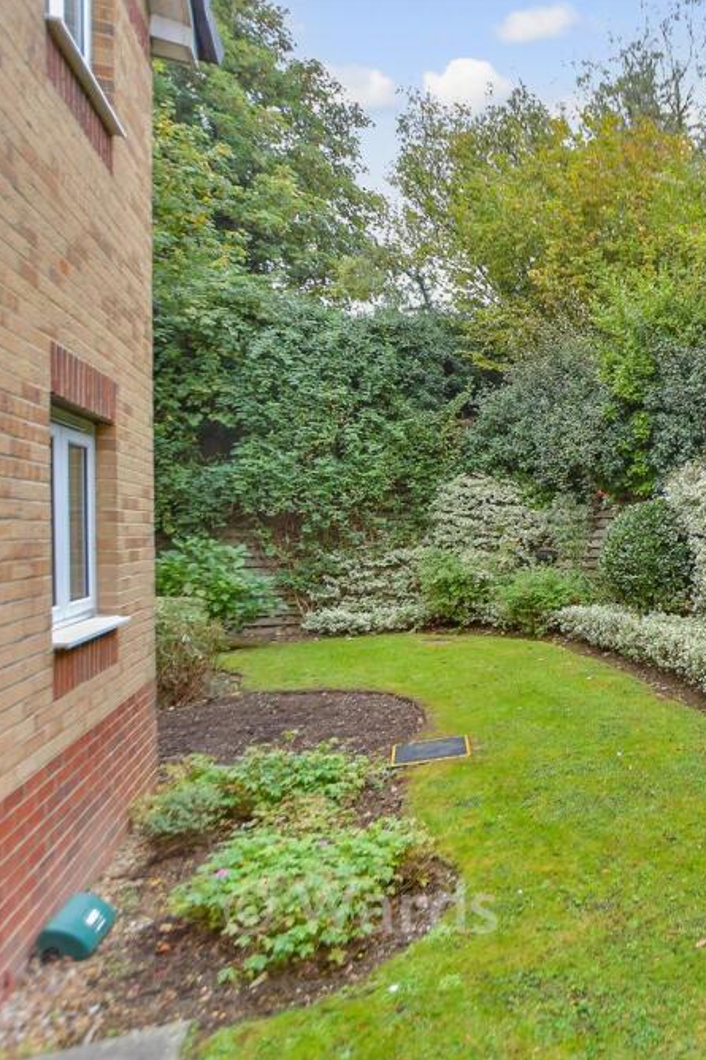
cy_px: 537
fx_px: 677
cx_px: 750
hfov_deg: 44.2
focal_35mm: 23
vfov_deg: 76.1
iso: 500
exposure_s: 1/60
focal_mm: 10
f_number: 4
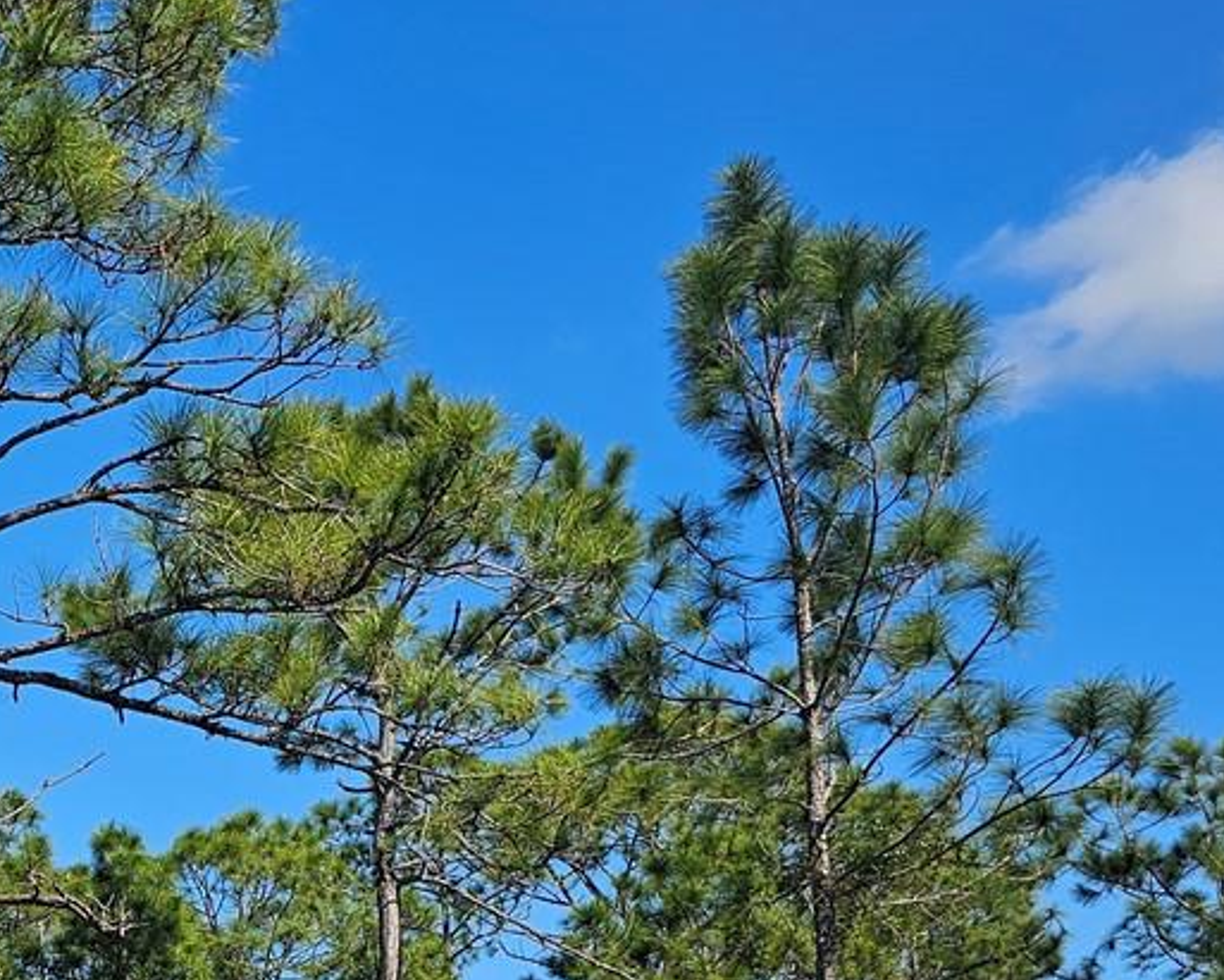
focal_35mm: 70
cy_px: 1099
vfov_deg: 20.7
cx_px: -482
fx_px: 2537
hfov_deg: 23.2
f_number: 1.7
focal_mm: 6.3
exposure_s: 1/732
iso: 10
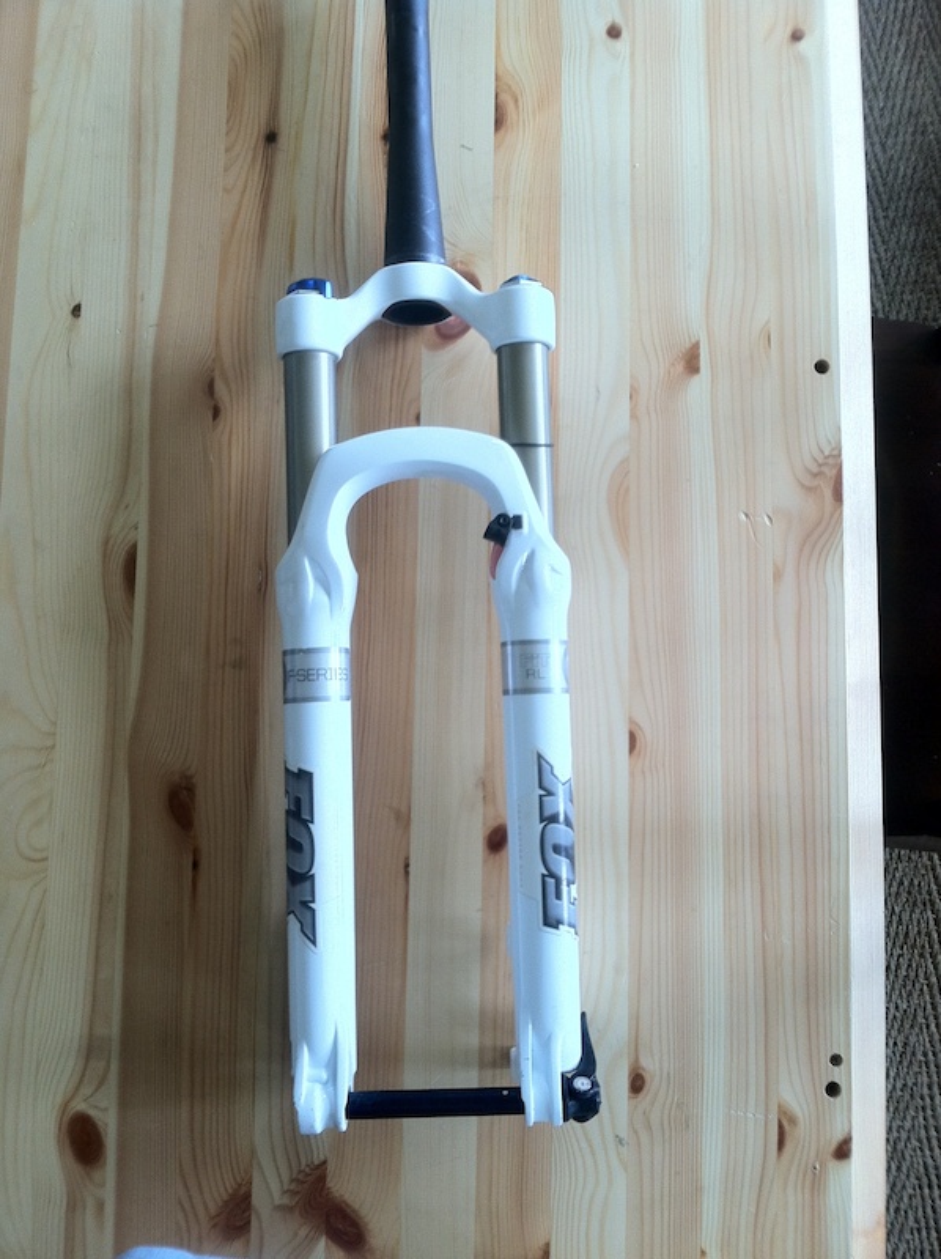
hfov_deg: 40.6
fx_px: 1271
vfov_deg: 52.7
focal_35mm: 35
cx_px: 470
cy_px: 630
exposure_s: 1/17
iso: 80
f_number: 2.8
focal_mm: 3.85
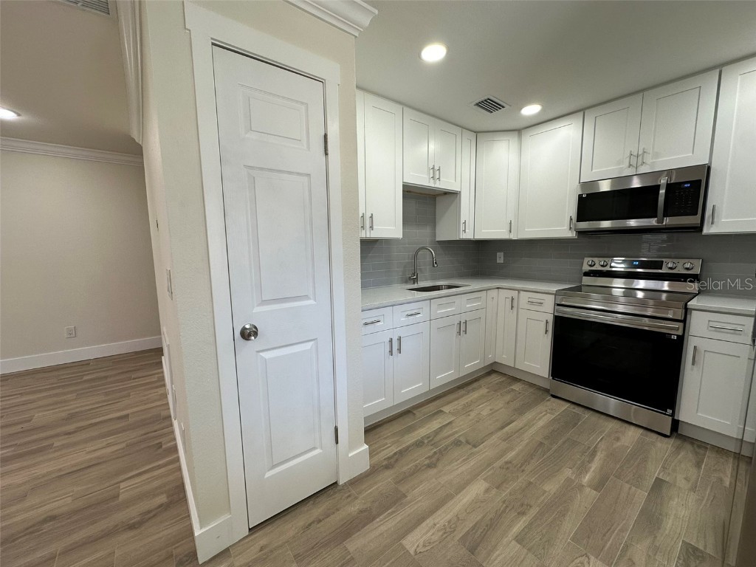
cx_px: 378
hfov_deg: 102.1
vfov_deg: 85.7
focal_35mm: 14
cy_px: 284
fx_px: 306
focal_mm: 2.22
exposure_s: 1/120
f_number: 2.2
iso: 80
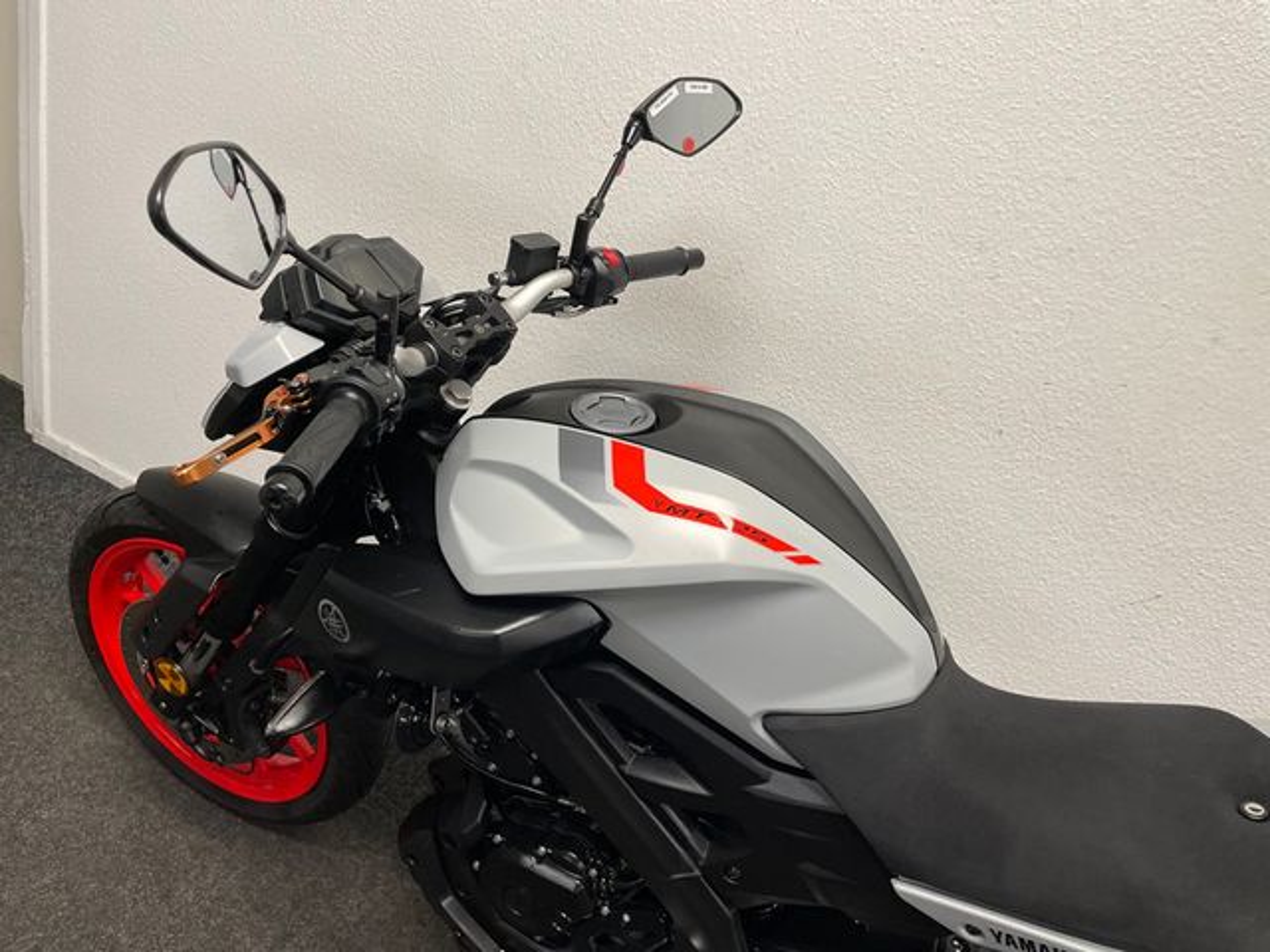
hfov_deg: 67.3
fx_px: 954
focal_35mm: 26
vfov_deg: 53.1
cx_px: 635
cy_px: 476
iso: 125
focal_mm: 4.2
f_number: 1.6
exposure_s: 1/100
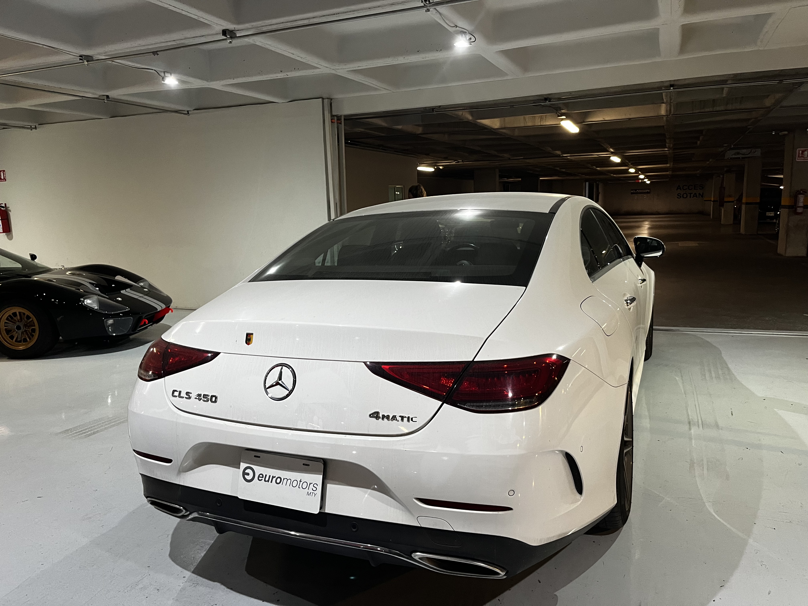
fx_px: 607
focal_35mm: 26
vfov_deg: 53.1
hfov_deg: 67.3
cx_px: 404
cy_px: 303
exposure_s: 1/60
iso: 200
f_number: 1.6
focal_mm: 5.1
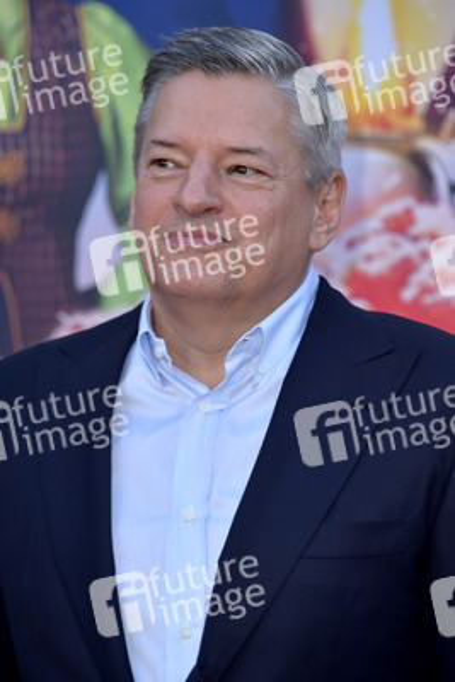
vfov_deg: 9.8
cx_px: 228
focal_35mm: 210
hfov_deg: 6.5
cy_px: 341
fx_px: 3977
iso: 400
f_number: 6.3
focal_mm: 210
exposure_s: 1/250
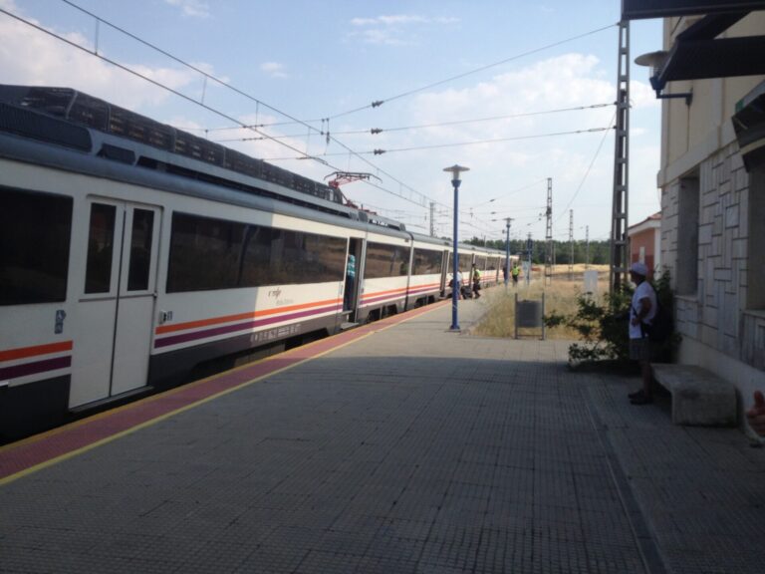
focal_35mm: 35
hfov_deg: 52.6
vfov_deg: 40.7
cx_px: 382
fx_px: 773
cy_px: 287
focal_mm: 4.28
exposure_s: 1/1842
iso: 50
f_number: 2.4
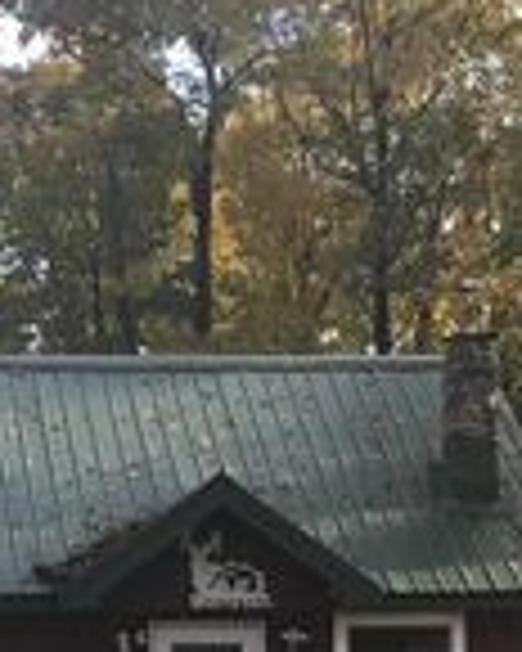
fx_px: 2008
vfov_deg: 17.7
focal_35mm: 104
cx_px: 76
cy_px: 762
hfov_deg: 14.7
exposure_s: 1/304
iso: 25
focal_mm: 3.3
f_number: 2.4
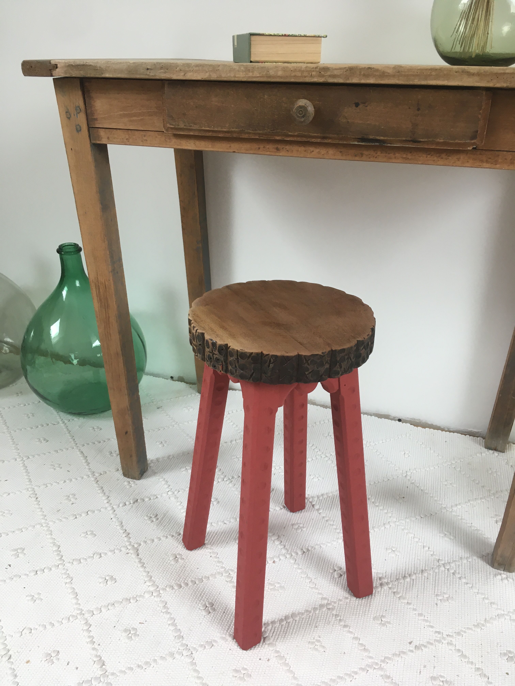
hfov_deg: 48.2
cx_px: 258
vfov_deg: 61.7
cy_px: 343
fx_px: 575
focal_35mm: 29
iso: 32
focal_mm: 4.15
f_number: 2.2
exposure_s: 1/33
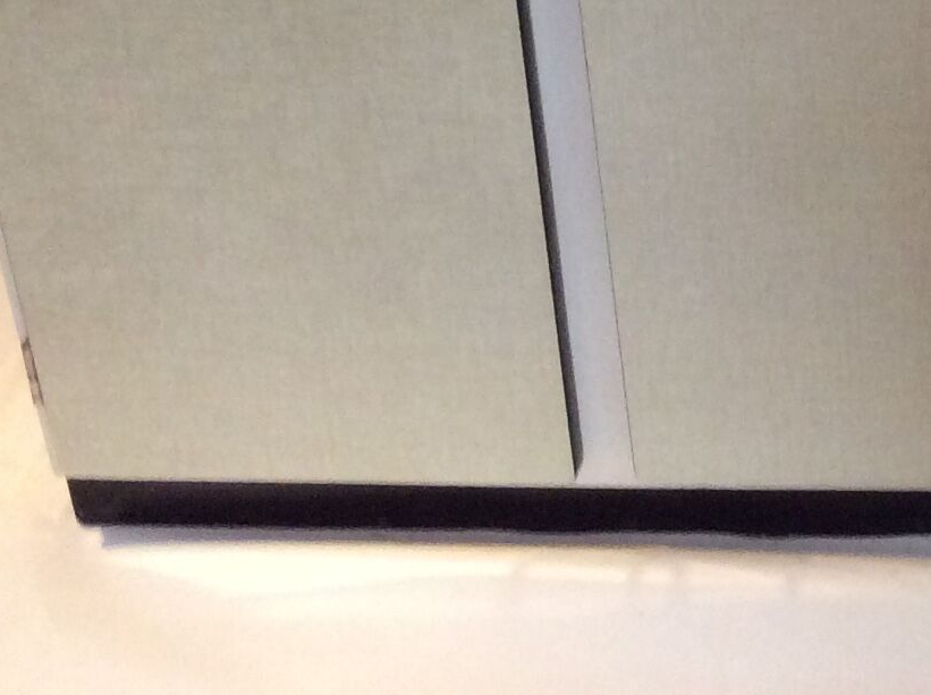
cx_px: 1255
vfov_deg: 13.7
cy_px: -372
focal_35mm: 101
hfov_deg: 18.0
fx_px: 2712
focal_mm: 3.3
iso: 125
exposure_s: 1/25
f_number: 2.4
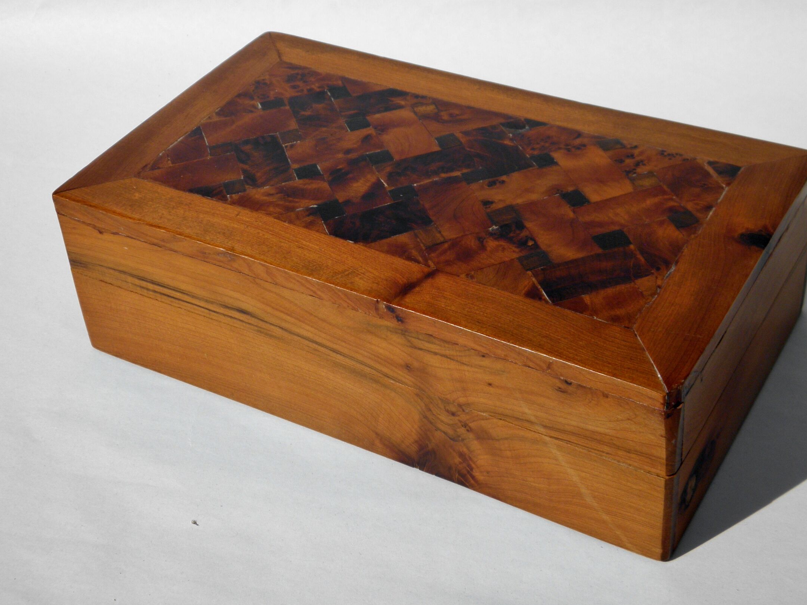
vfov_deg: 26.1
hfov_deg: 34.3
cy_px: 274
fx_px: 1305
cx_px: 425
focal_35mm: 56
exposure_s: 1/400
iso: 100
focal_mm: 8.6
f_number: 7.8
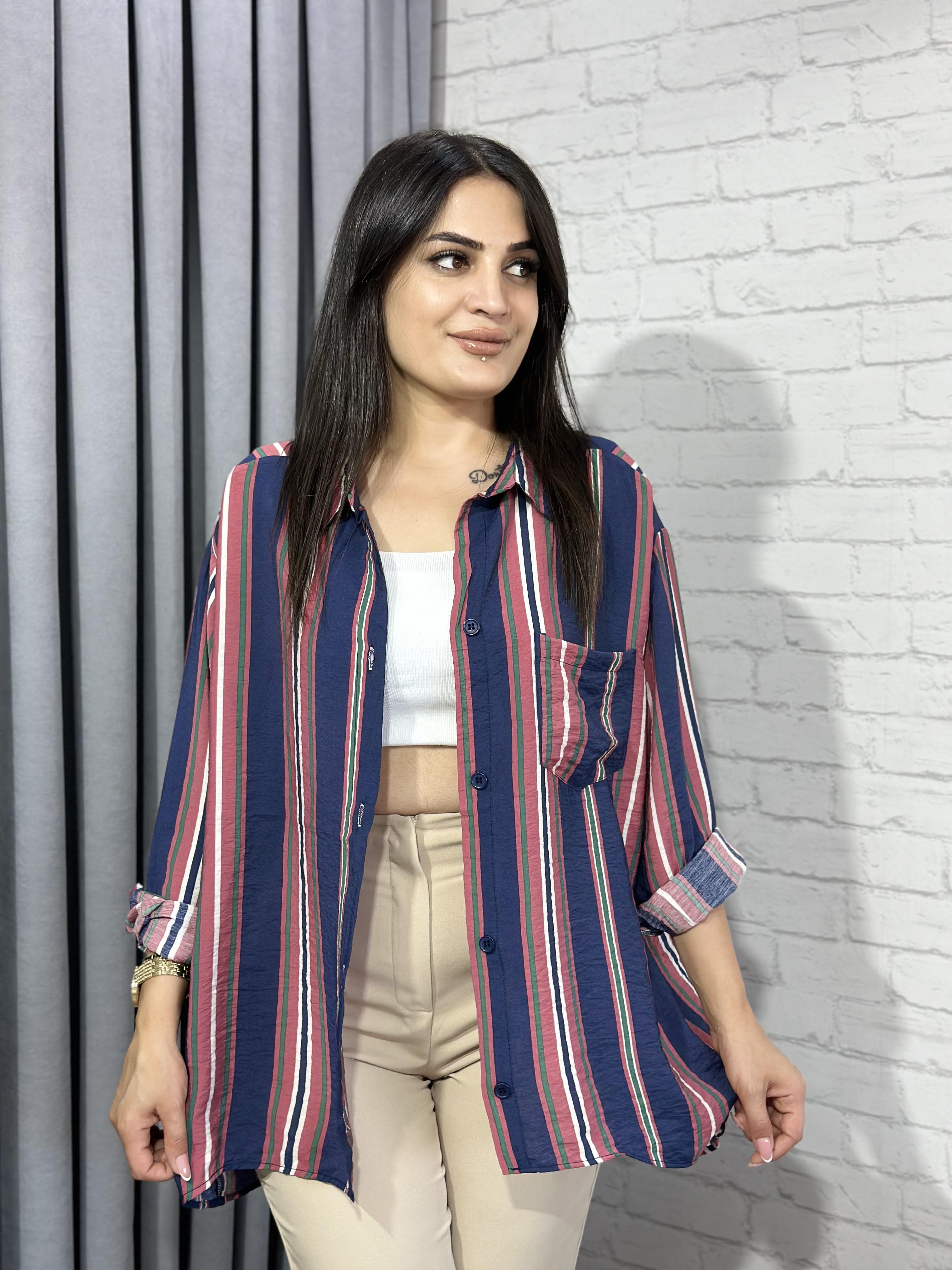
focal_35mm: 48
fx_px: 1760
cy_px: 635
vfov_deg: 39.7
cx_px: 476
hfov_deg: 30.3
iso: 125
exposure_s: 1/100
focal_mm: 6.86
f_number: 1.78
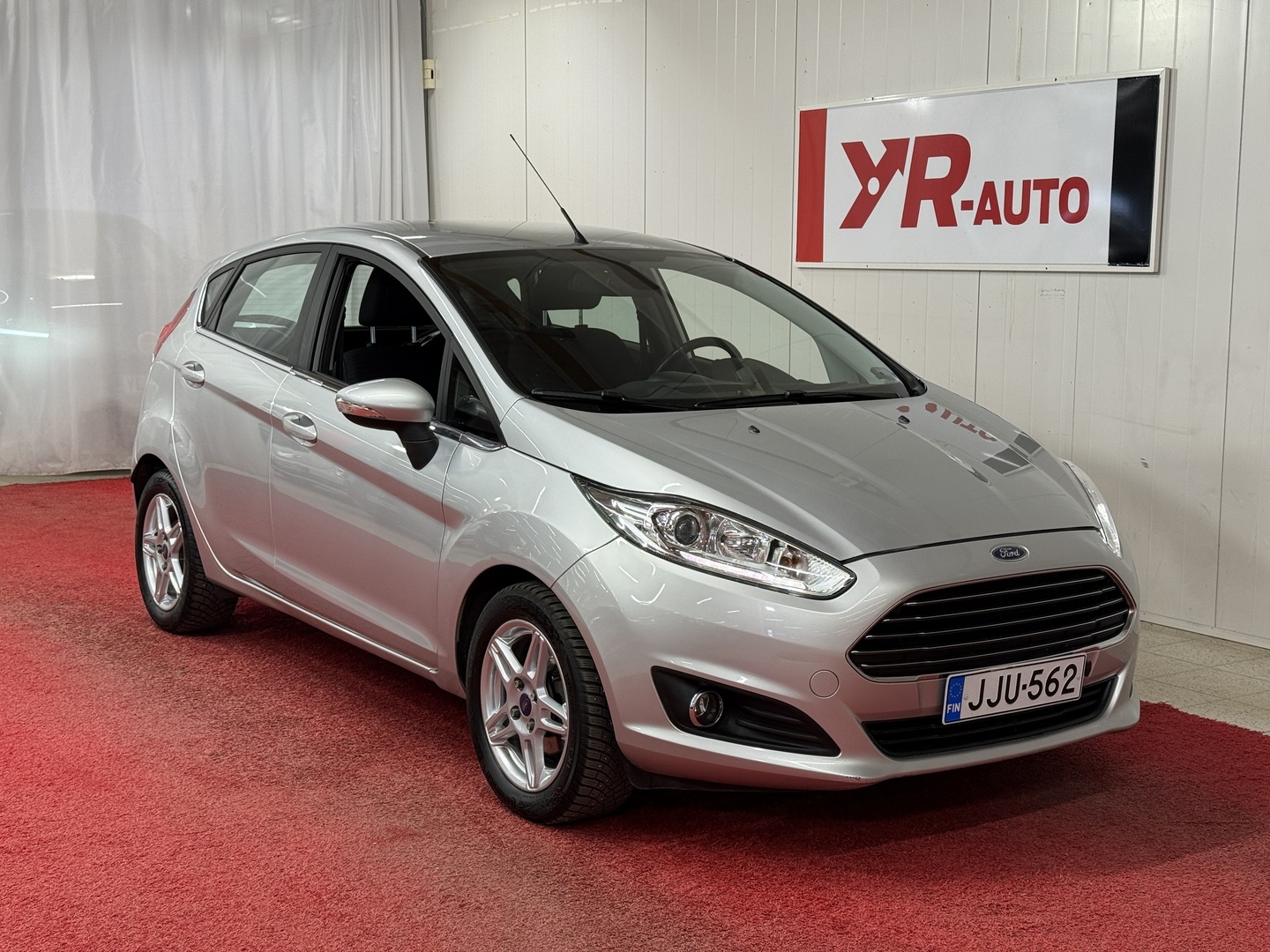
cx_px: 635
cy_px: 476
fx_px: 1761
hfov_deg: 39.7
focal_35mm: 48
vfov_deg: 30.3
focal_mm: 6.76
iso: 64
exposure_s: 1/102
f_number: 1.78
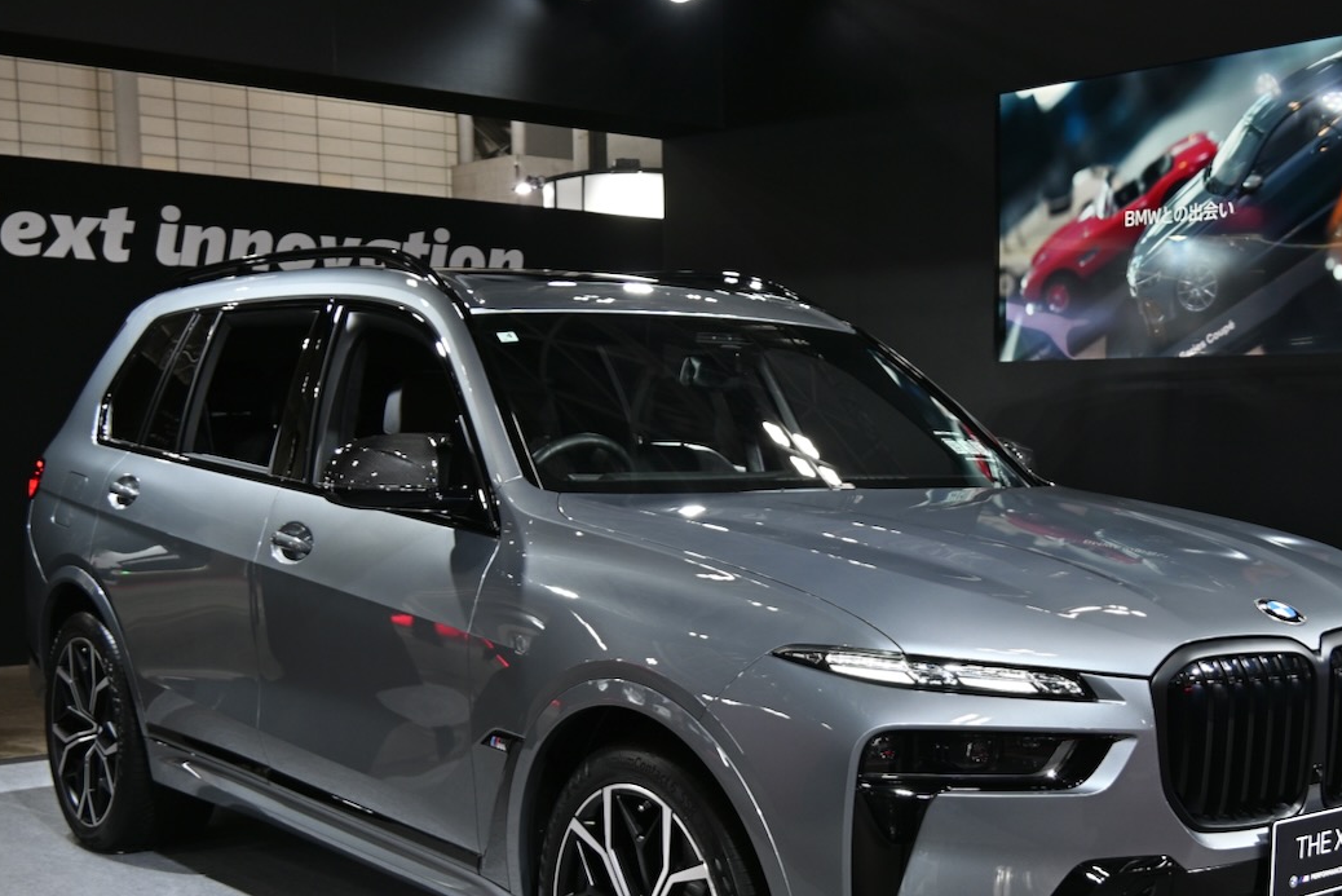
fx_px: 1454
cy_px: 633
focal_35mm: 39
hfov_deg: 49.0
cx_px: 855
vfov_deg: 33.8
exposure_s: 1/30
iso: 100
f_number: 3.5
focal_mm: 18
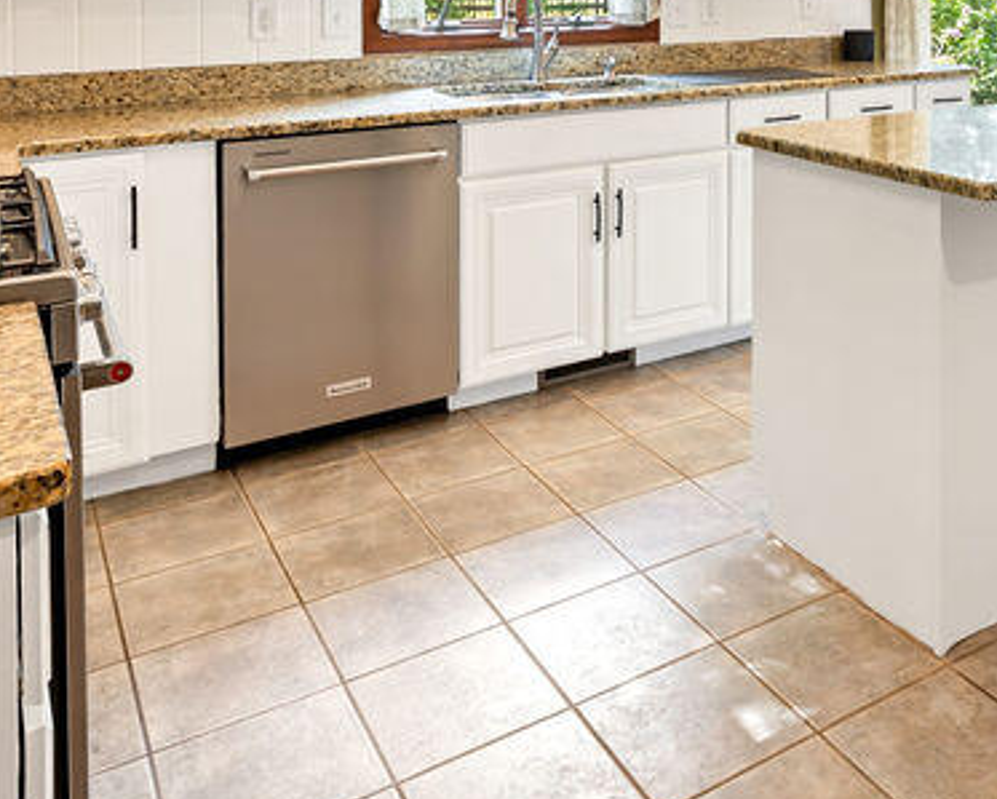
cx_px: 786
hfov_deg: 46.4
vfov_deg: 35.5
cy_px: -28
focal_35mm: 37
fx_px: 1101
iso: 250
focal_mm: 14.5
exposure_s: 1
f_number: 9
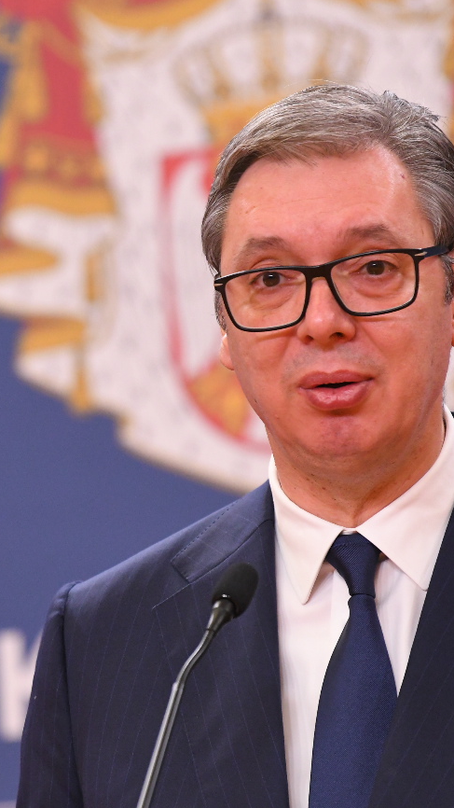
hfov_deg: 3.1
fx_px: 8391
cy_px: 419
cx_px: -102
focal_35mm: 392
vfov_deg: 5.5
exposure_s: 1/320
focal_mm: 200
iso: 3200
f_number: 4
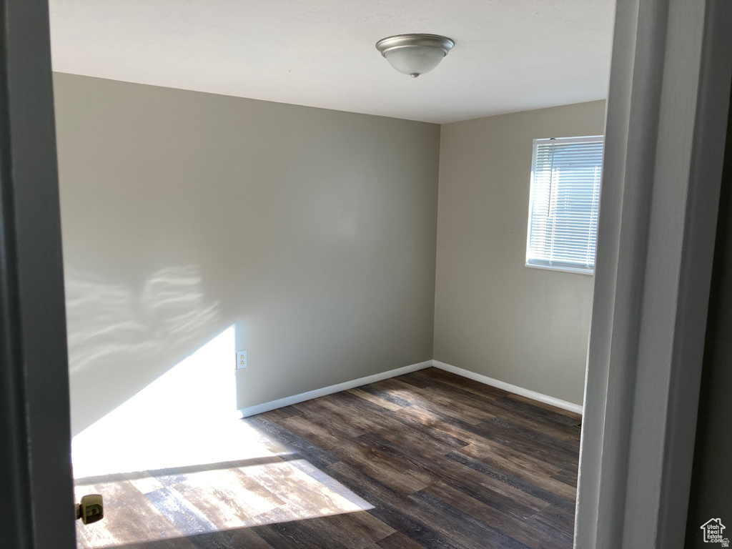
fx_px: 592
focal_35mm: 28
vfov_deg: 49.7
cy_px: 274
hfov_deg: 63.4
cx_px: 366
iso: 32
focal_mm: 3.99
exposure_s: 1/120
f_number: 1.8
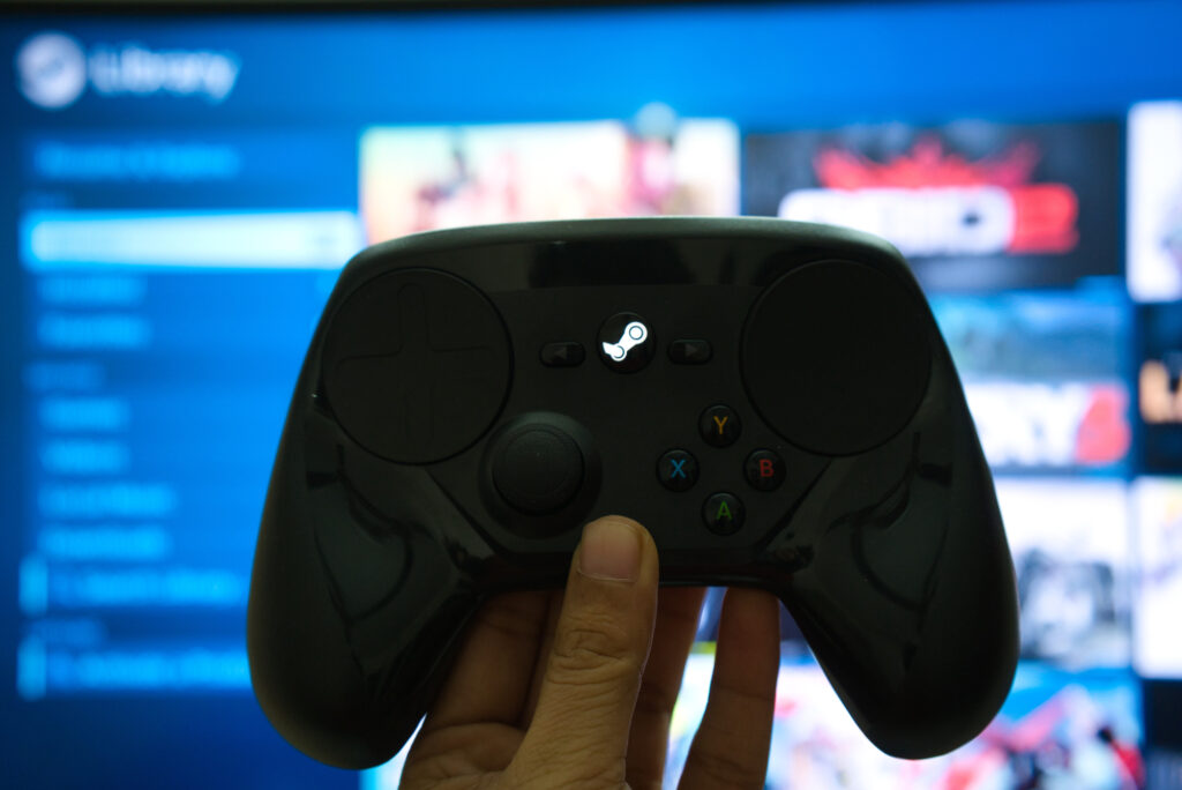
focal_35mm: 37
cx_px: 591
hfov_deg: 51.9
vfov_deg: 36.0
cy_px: 395
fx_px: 1215
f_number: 4.5
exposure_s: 1/60
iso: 1600
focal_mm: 37
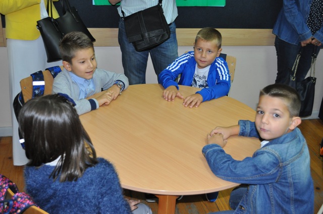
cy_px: 107
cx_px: 162
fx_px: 376
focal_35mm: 42
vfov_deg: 31.8
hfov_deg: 46.5
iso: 800
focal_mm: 28
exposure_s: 1/60
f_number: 4.5
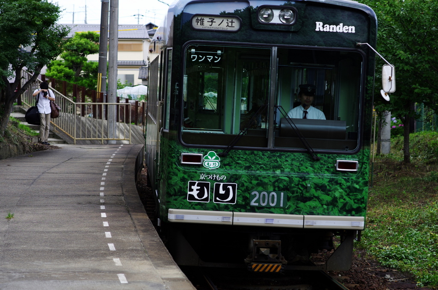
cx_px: 219
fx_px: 1275
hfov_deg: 19.5
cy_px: 145
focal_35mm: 105
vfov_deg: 13.0
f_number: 4
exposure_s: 1/250
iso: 100
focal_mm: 70
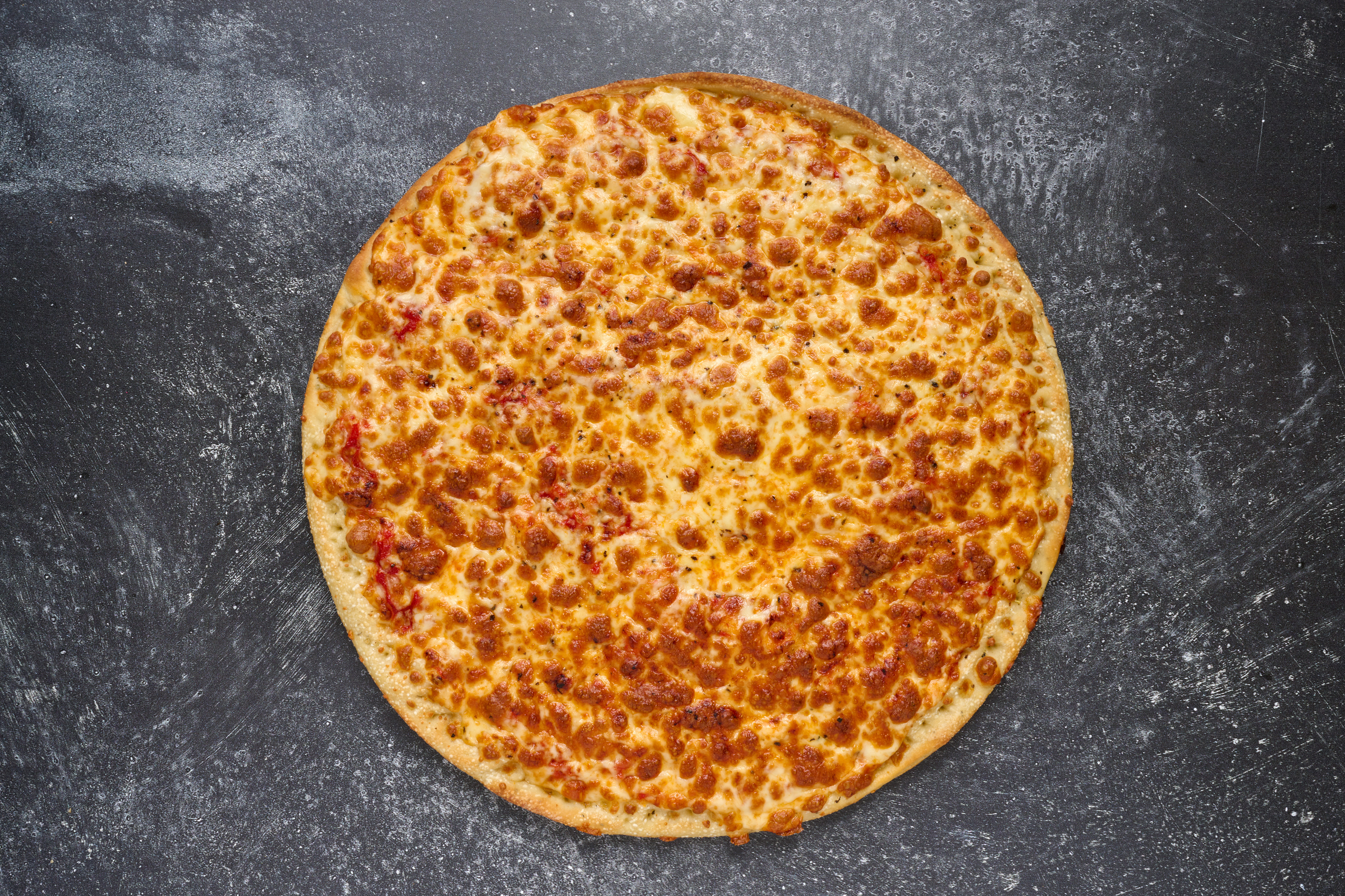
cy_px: 448
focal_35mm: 37
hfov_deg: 51.9
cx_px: 672
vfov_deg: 35.9
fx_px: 1382
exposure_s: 1/125
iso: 200
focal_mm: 37
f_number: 16
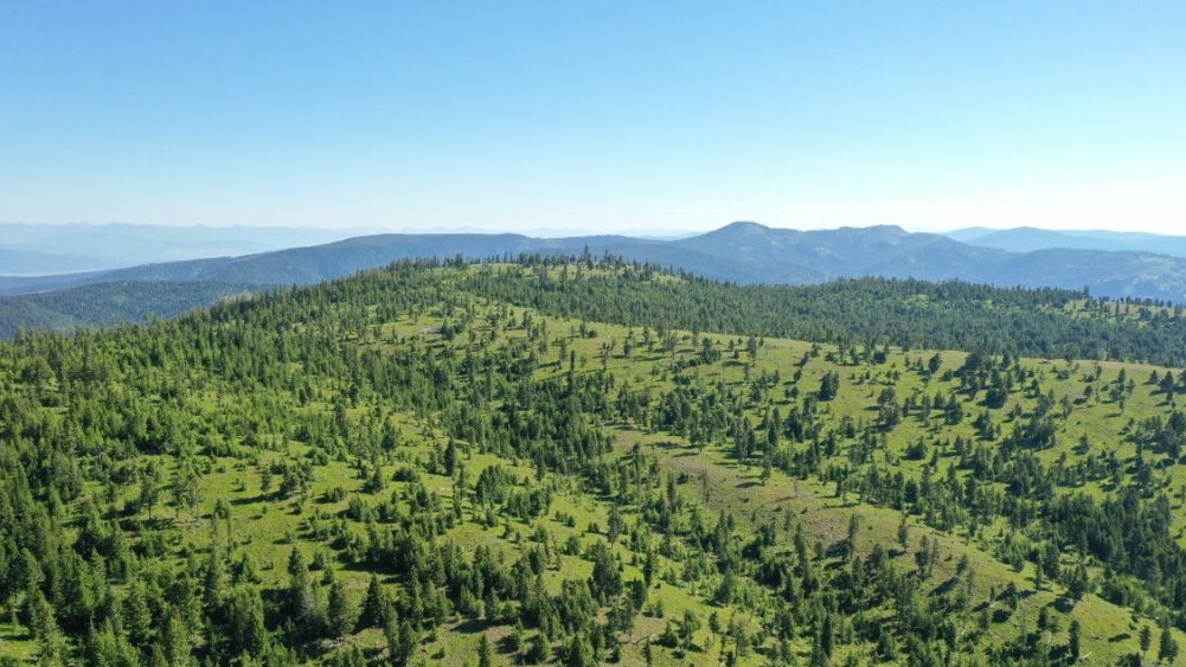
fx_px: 943
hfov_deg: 64.3
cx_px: 595
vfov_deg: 38.8
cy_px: 384
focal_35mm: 30
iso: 100
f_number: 5.6
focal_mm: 10.26
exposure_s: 1/320
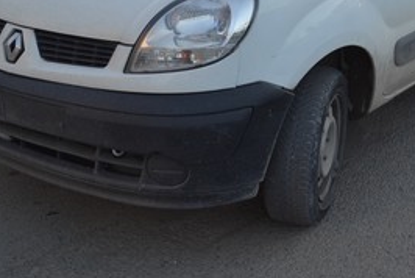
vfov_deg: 16.0
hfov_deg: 23.3
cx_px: 432
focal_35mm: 83
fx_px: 958
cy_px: -30
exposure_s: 1/125
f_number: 5.6
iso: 140
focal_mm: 22
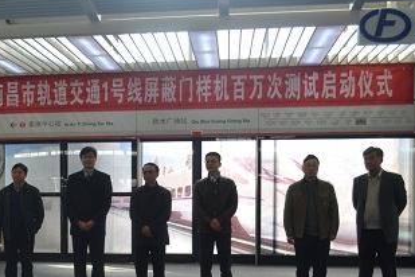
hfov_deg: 30.7
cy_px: 227
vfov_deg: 21.0
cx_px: 86
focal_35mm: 64
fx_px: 738
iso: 400
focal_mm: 22
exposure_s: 1/60
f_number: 4
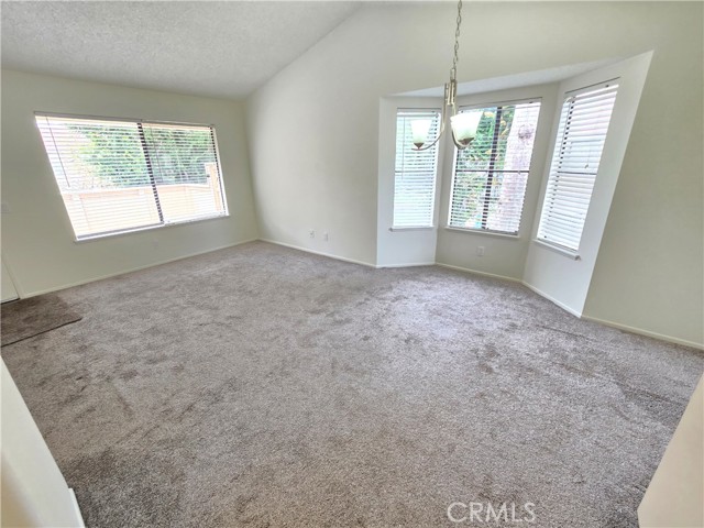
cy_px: 264
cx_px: 352
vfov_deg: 89.9
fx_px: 264
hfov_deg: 106.2
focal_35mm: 13
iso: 160
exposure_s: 1/60
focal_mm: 2.2
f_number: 2.2
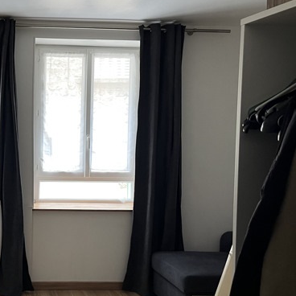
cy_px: 142
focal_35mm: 50
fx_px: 484
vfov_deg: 34.0
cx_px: 6
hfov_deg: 31.7
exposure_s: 1/50
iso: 80
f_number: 1.6
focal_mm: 5.1
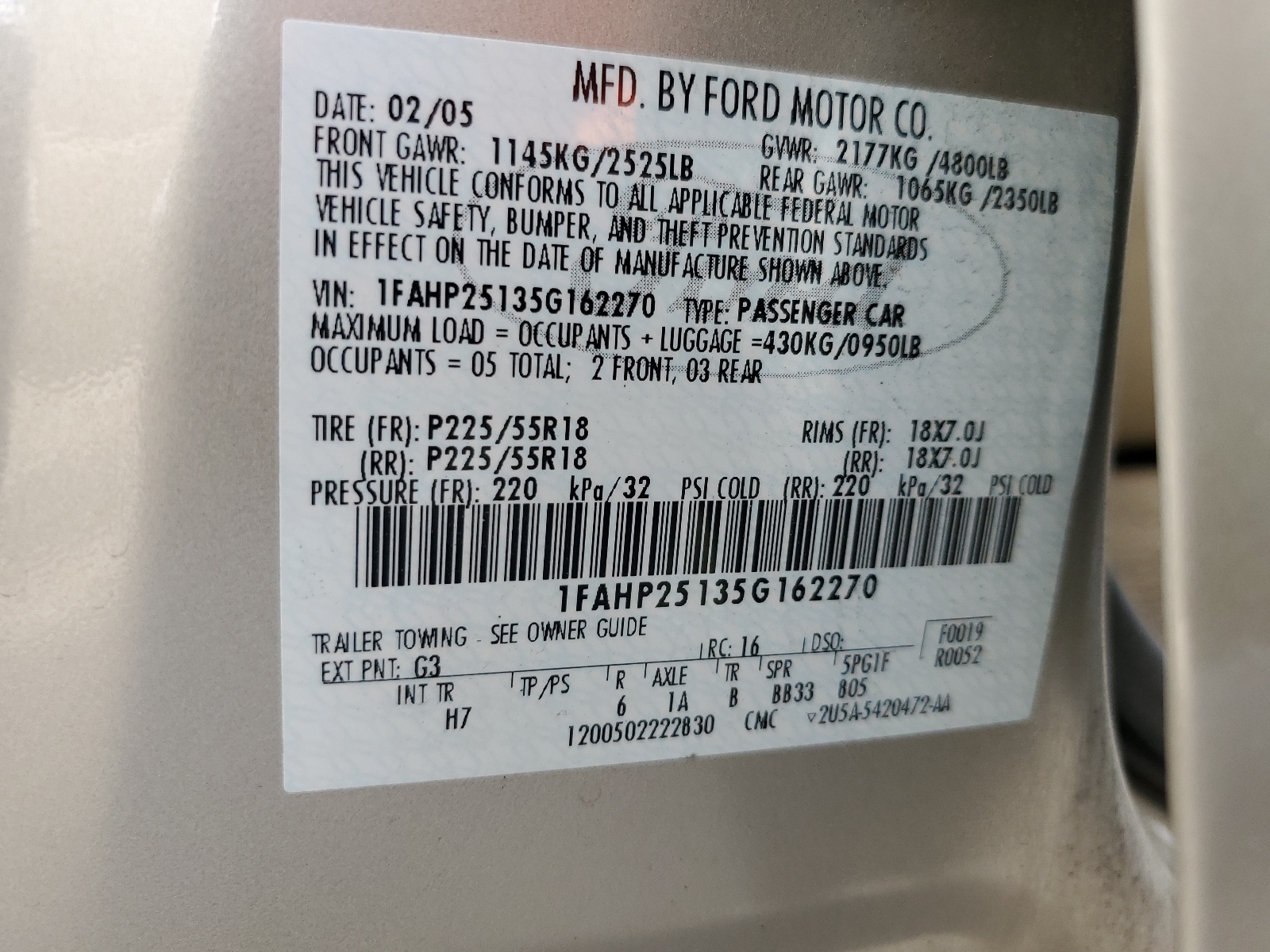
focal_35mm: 26
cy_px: 476
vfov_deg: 53.1
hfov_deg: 67.3
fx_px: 954
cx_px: 635
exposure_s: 1/167
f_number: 1.5
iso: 50
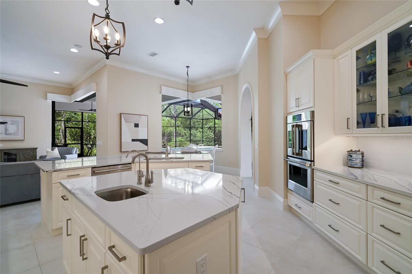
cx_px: 206
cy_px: 137
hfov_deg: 96.7
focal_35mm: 16
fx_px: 183
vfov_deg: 73.7
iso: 800
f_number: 8
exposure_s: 1/125
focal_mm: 16
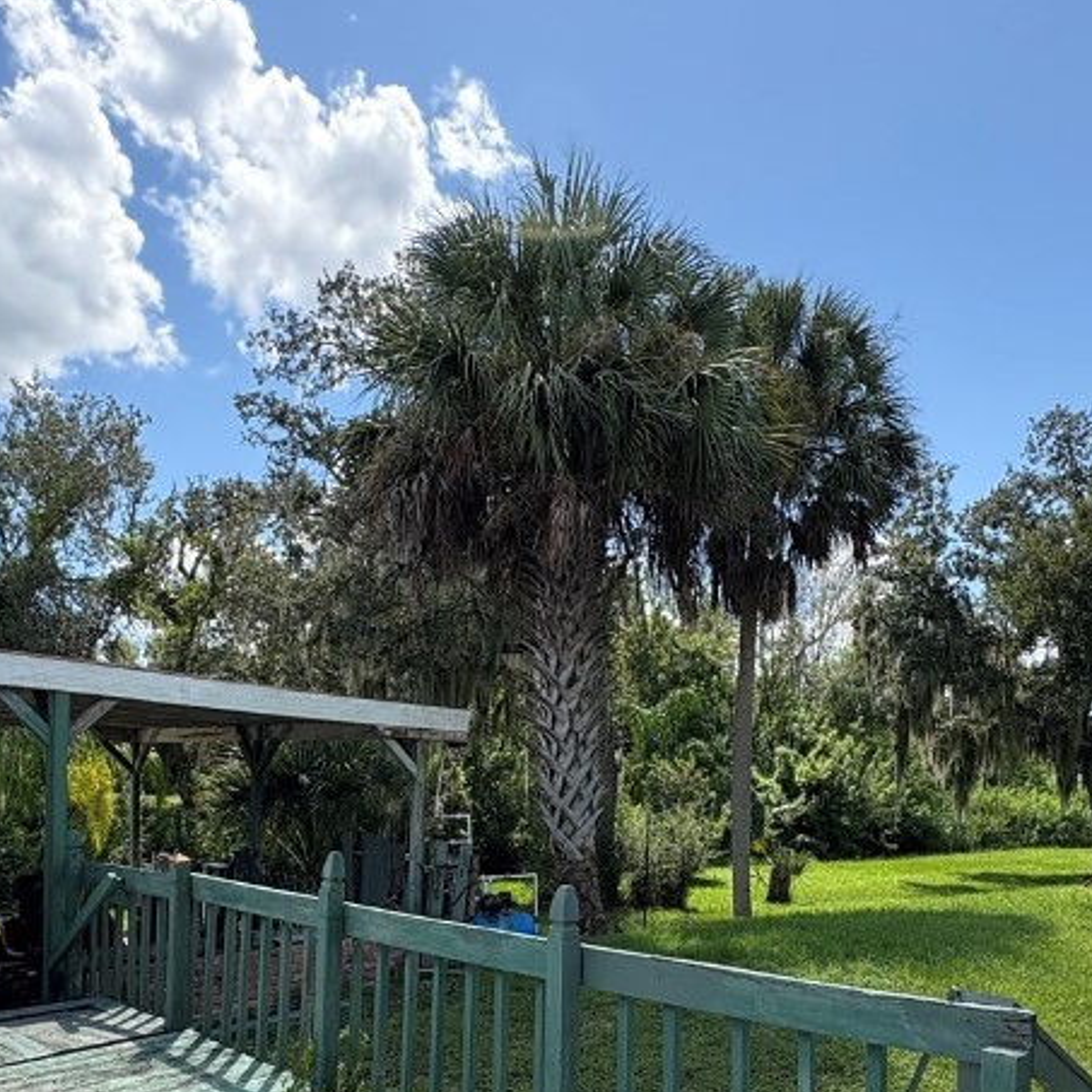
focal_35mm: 28
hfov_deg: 57.3
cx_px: 552
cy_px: 759
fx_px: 999
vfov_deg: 55.6
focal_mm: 2.22
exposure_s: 1/669
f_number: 2.2
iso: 64
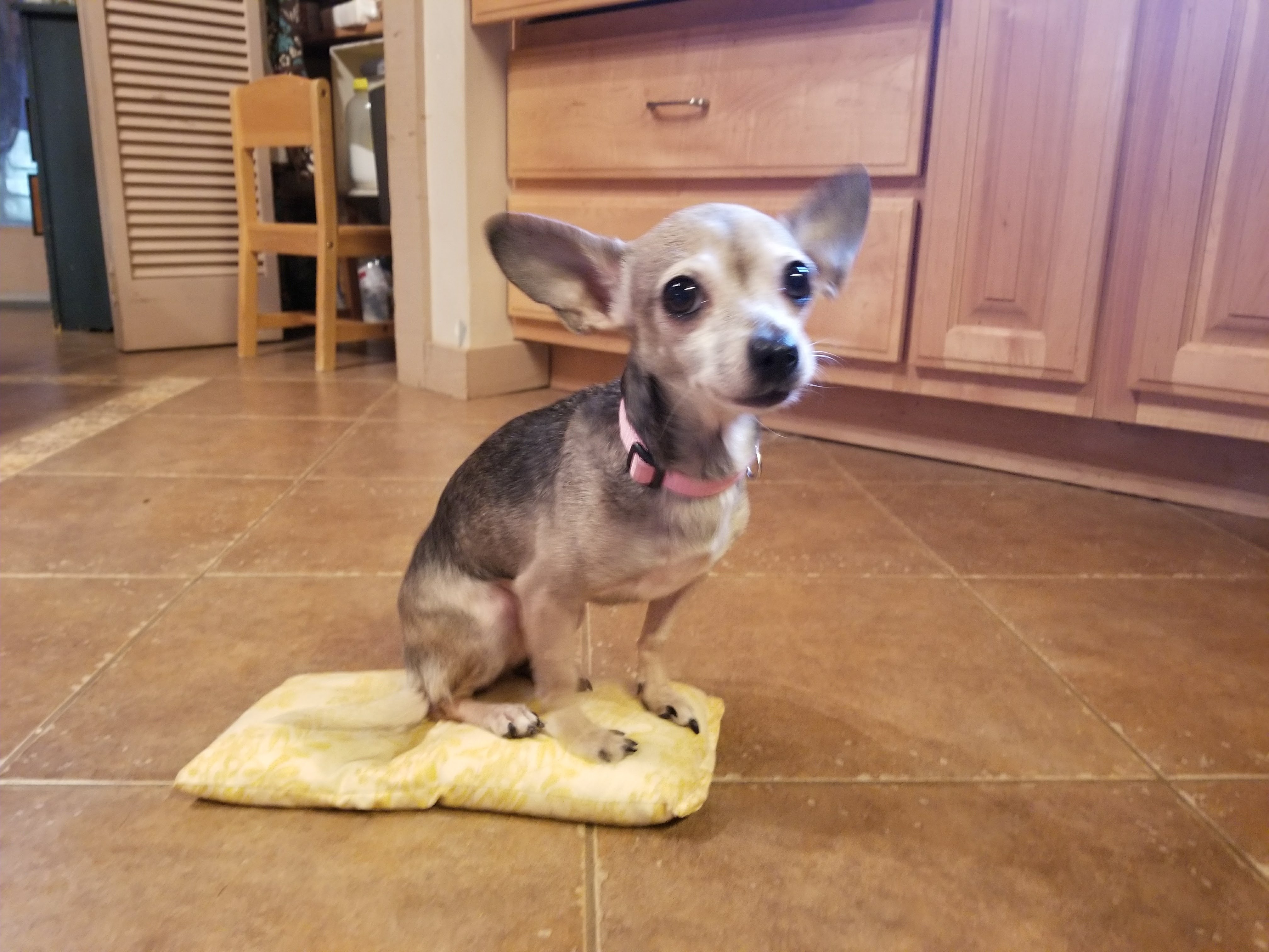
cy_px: 476
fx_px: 953
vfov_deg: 53.1
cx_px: 634
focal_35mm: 26
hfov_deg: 67.3
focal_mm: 4.25
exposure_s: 1/11
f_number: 1.7
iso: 200
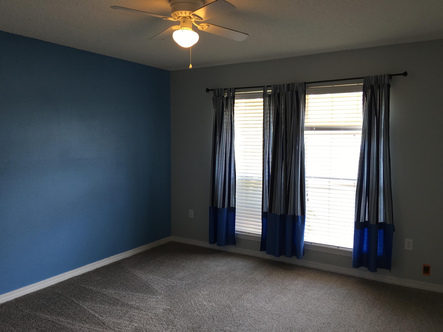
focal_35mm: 29
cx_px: 222
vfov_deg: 48.2
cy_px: 166
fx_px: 371
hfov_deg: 61.7
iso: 25
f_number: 2.2
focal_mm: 4.15
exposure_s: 1/40
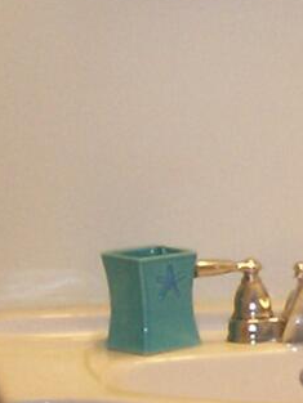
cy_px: 218
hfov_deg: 6.8
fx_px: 2531
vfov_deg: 9.1
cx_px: 445
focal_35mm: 217
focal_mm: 5.6
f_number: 2.7
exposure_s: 1/64
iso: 80
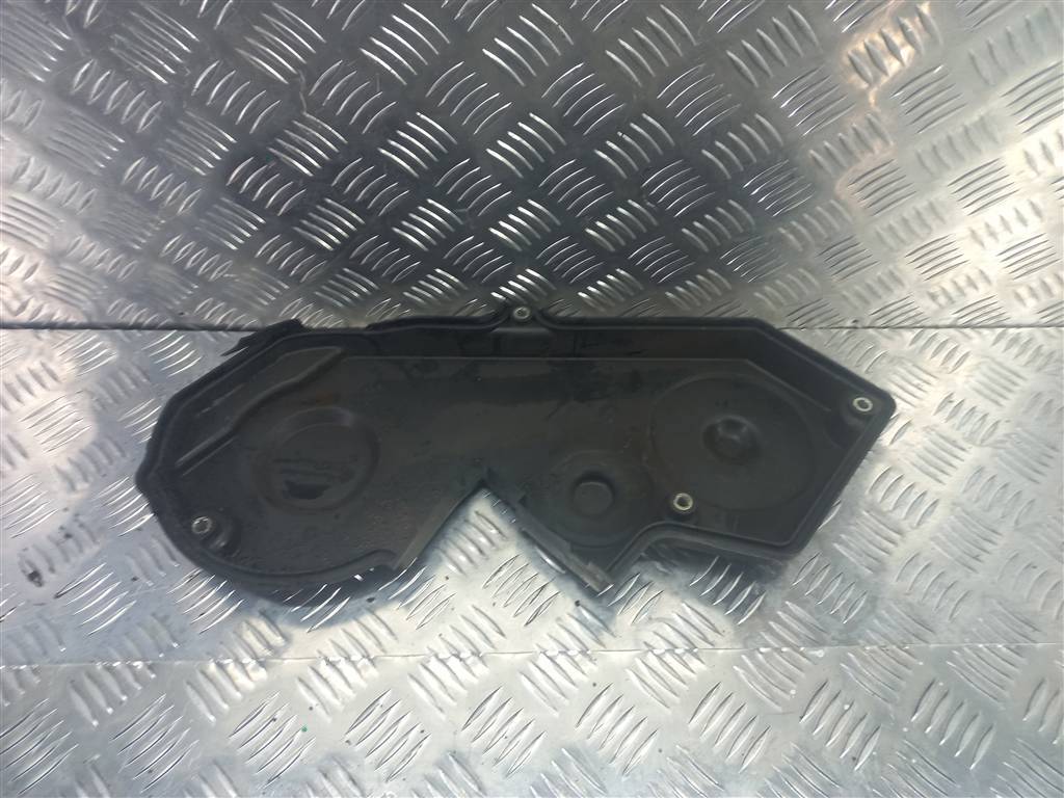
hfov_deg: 69.4
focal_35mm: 25
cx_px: 532
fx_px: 768
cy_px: 399
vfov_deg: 54.9
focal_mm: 4.6
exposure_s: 1/50
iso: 80
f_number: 1.8
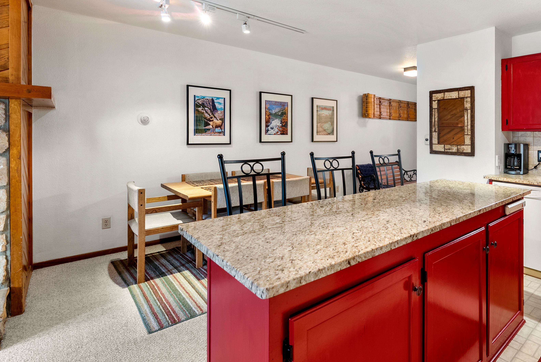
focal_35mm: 20
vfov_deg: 60.6
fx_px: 305
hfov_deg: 80.7
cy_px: 139
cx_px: 356
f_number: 7.1
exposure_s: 1
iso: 200
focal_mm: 15.2
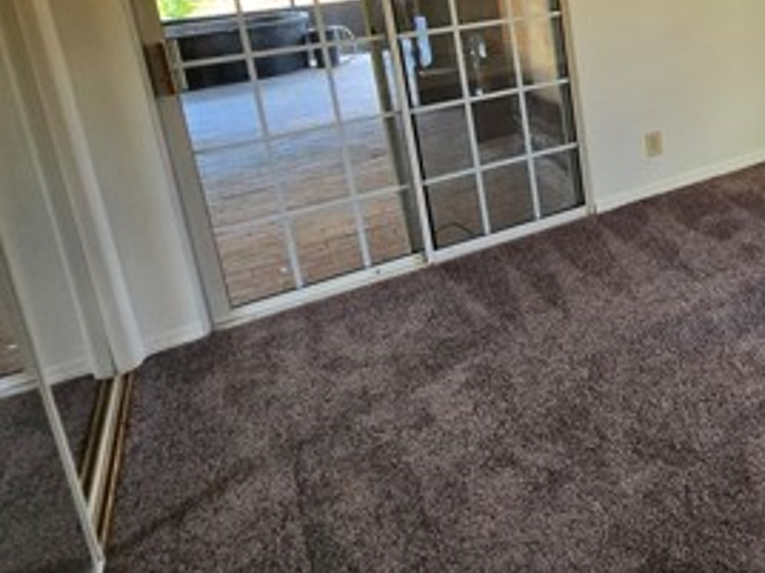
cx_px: 799
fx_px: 685
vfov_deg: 41.3
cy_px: 40
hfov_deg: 46.5
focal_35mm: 31
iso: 125
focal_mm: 2.2
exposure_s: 1/60
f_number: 2.2
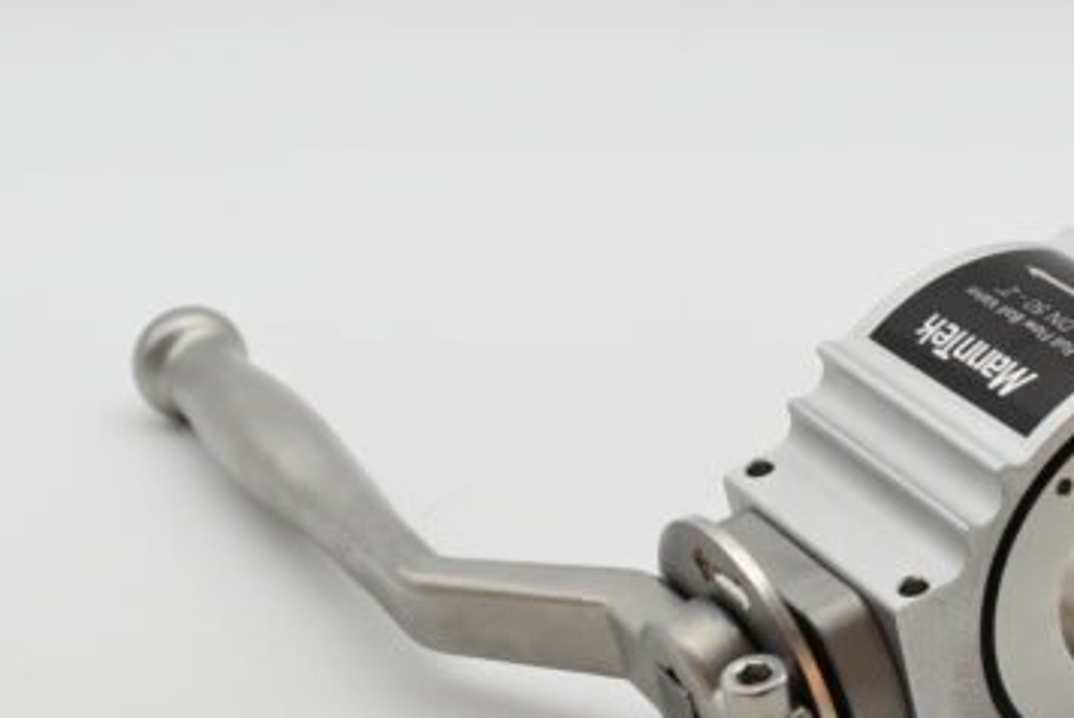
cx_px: 739
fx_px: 2866
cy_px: 437
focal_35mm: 96
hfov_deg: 21.1
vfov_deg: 14.3
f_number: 8
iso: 1600
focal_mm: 38
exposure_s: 1/1600
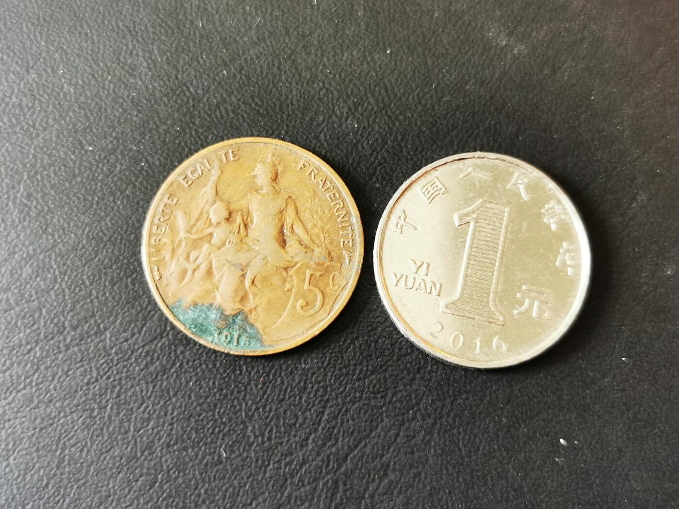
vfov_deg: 34.3
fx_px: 824
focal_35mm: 42
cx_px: 340
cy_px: 254
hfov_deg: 44.8
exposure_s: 1/50
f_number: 1.6
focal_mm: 5.56
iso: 160
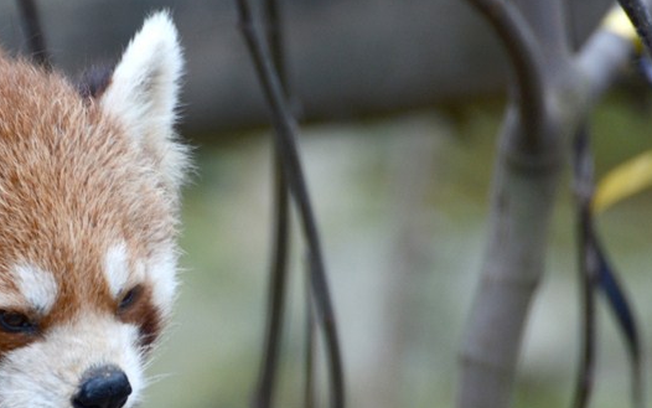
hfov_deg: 2.4
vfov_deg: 1.5
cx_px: 73
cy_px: 346
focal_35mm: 891
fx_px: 15836
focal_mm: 300
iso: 400
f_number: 5.6
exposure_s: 1/50
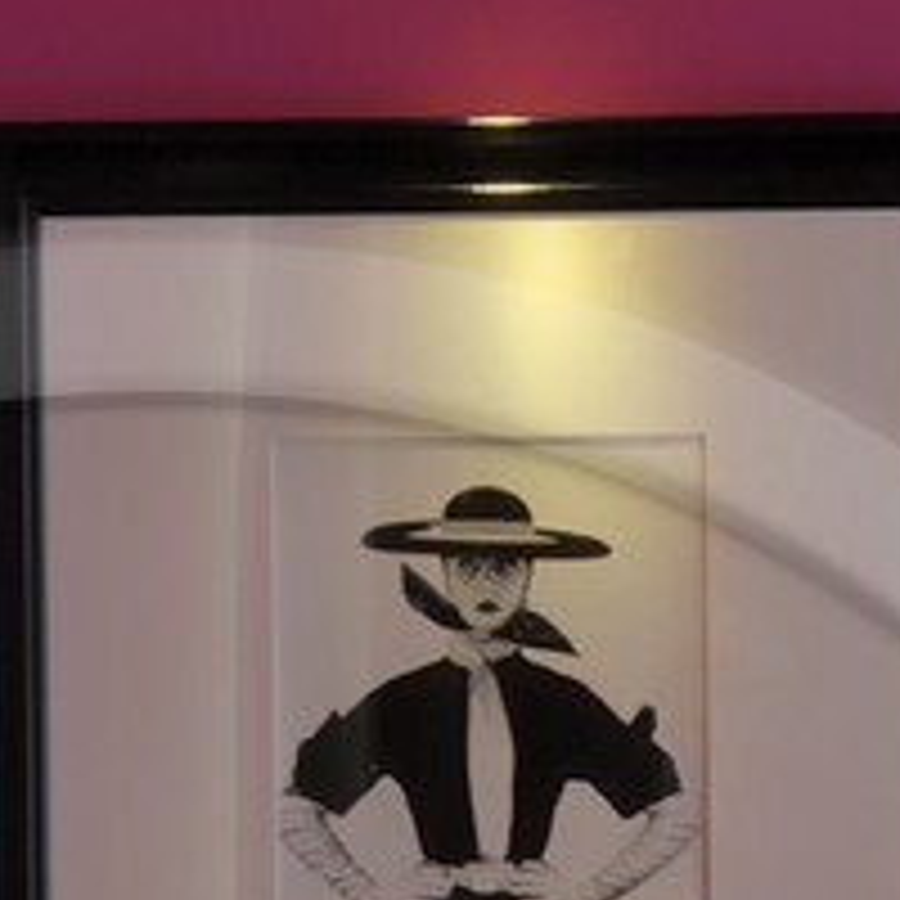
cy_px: 1642
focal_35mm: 265
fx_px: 7795
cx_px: 162
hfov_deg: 6.6
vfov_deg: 6.5
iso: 100
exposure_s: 1/5
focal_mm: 26
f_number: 8
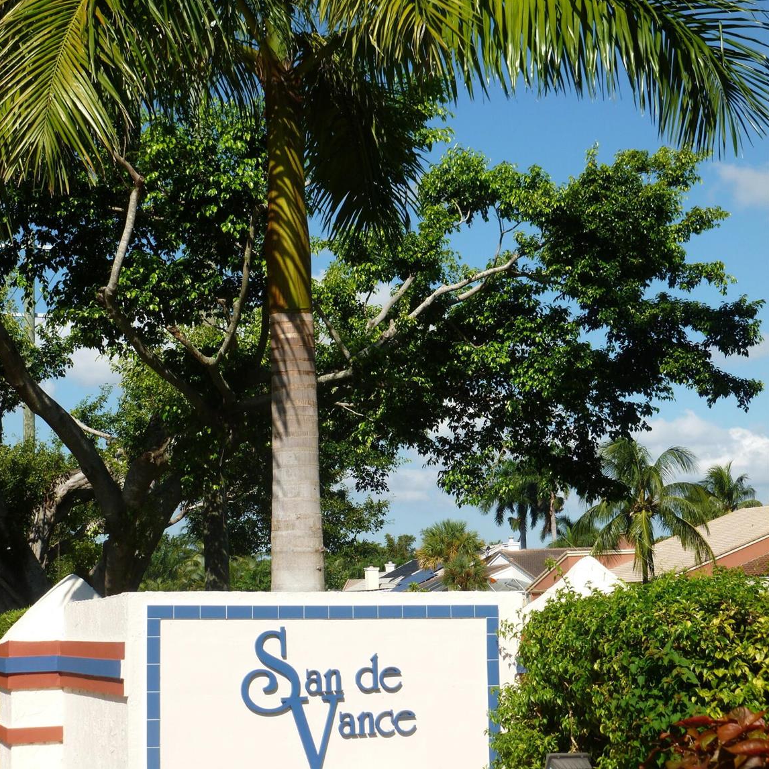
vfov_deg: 26.9
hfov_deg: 26.9
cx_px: 384
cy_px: 383
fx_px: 1609
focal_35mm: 64
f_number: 4
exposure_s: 1/800
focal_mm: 9.6
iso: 100
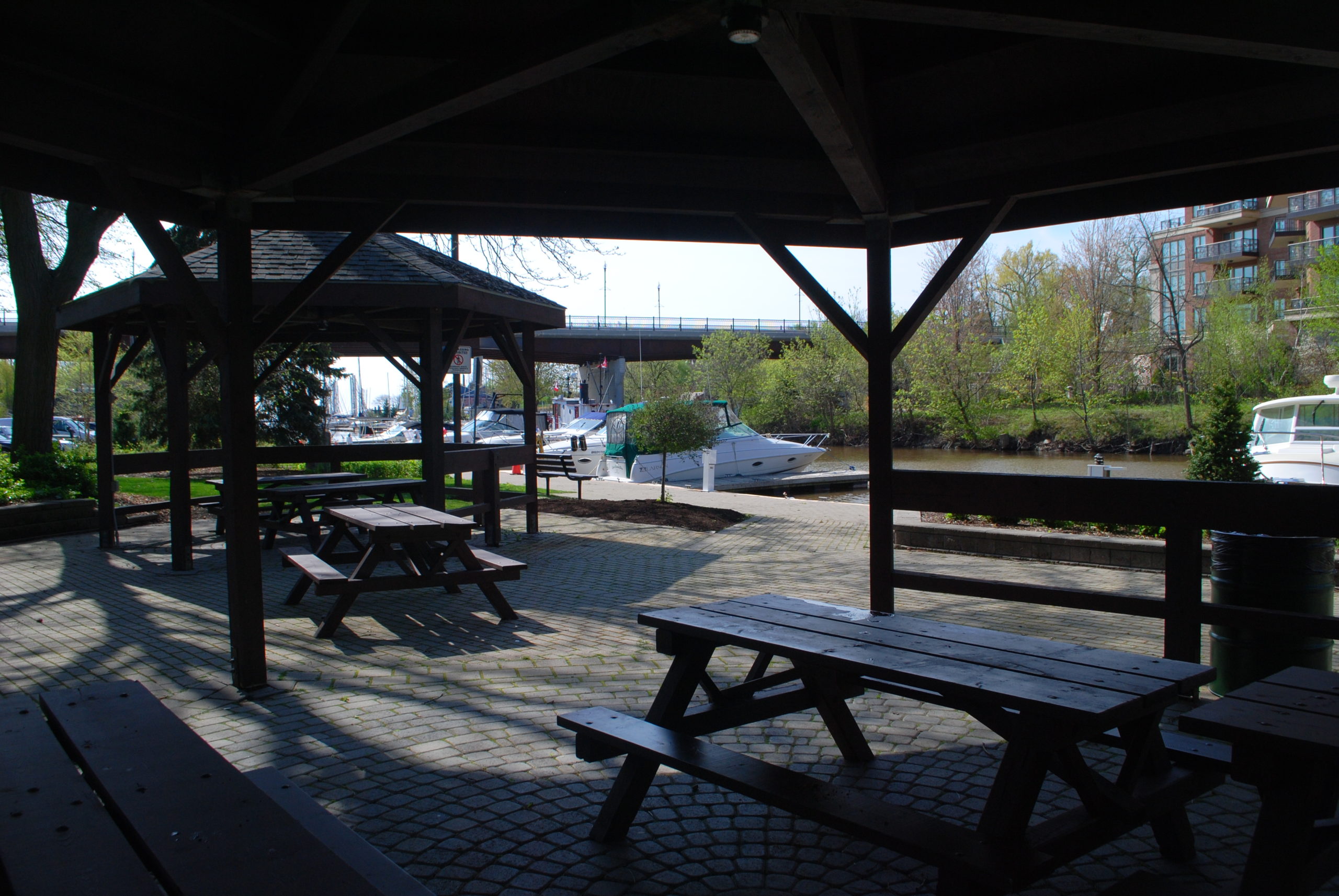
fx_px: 1006
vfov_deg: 48.1
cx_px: 670
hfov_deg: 67.3
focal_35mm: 27
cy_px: 448
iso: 200
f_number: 10
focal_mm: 18
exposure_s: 1/250
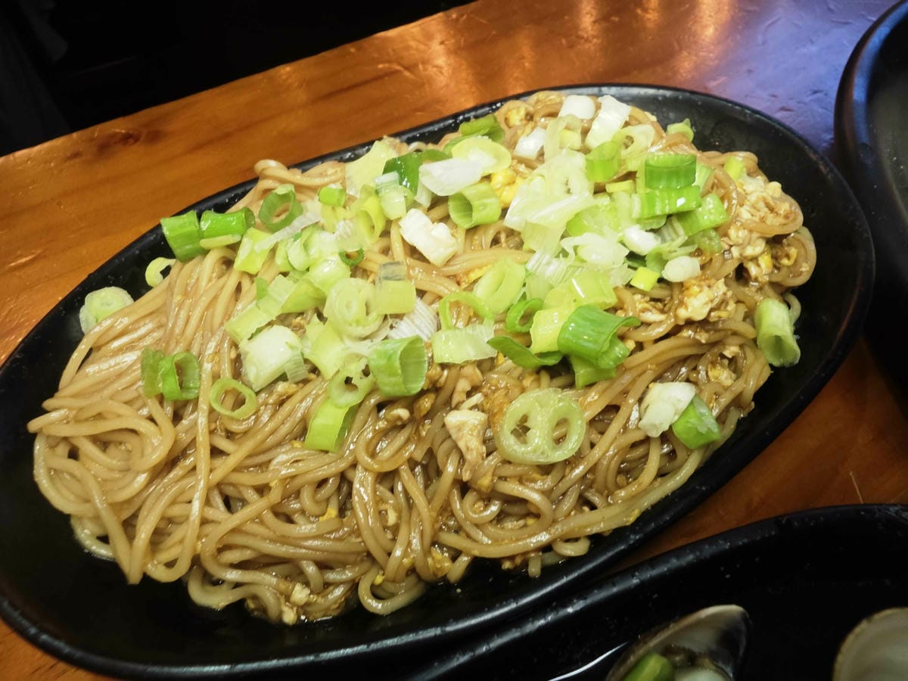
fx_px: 603
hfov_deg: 73.9
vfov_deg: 58.9
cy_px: 340
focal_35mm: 23
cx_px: 454
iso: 250
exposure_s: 1/30
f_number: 1.8
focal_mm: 2.03
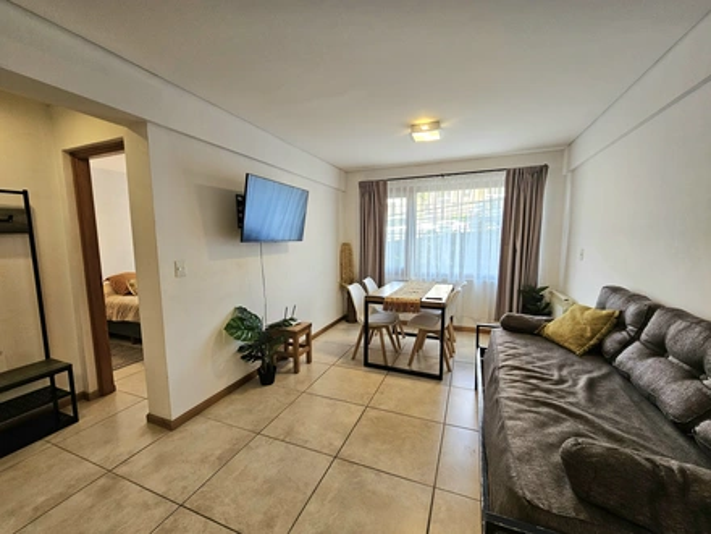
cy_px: 267
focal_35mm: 13
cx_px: 356
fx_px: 267
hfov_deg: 106.2
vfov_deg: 89.9
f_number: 2.2
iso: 100
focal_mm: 2.2
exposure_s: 1/50.3
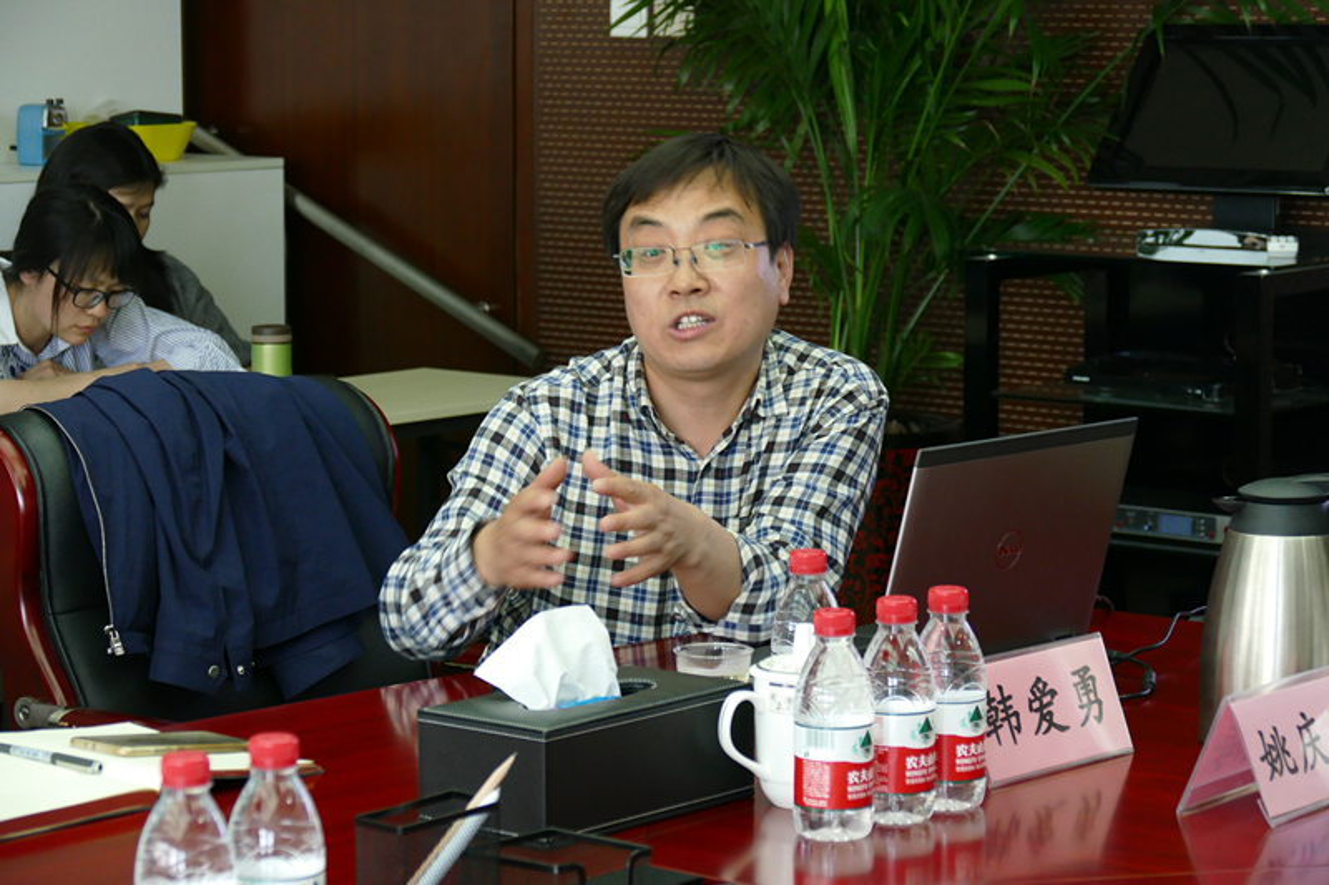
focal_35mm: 102
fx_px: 3764
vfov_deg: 13.4
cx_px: 664
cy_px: 442
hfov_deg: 20.0
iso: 800
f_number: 3.8
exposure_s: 1/80
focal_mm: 37.13
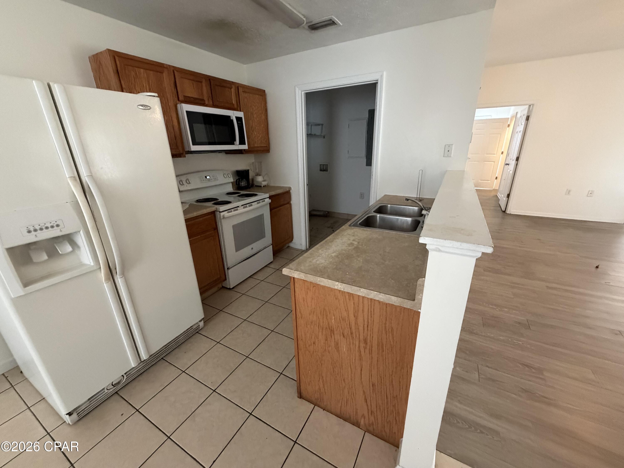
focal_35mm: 14
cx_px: 312
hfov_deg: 102.1
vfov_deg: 85.7
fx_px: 252
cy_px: 234
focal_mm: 2.22
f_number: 2.2
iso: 640
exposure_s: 1/60
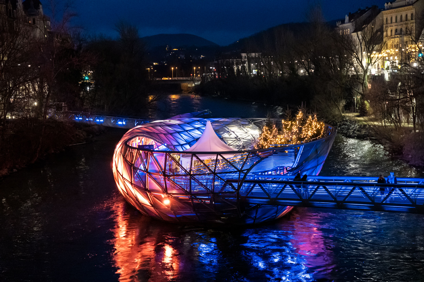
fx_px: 721
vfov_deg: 22.2
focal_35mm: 61
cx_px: 212
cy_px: 141
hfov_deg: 32.8
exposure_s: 1/15
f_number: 2.8
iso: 6400
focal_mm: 40.8
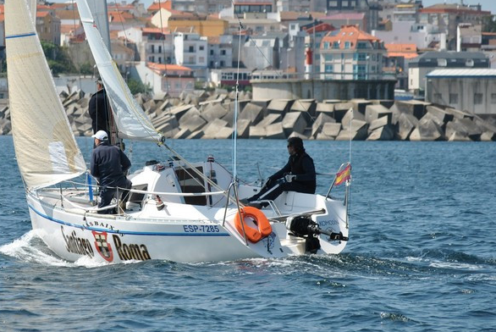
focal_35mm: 266
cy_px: 136
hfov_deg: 7.7
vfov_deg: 5.2
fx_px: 3668
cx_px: 151
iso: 100
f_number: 5.6
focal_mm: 116
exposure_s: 1/500
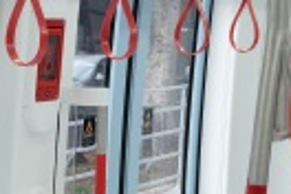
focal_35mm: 136
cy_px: 84
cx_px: 271
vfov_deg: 10.1
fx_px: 1099
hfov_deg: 14.9
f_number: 9
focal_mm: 26.5
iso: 2000
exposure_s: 1/125
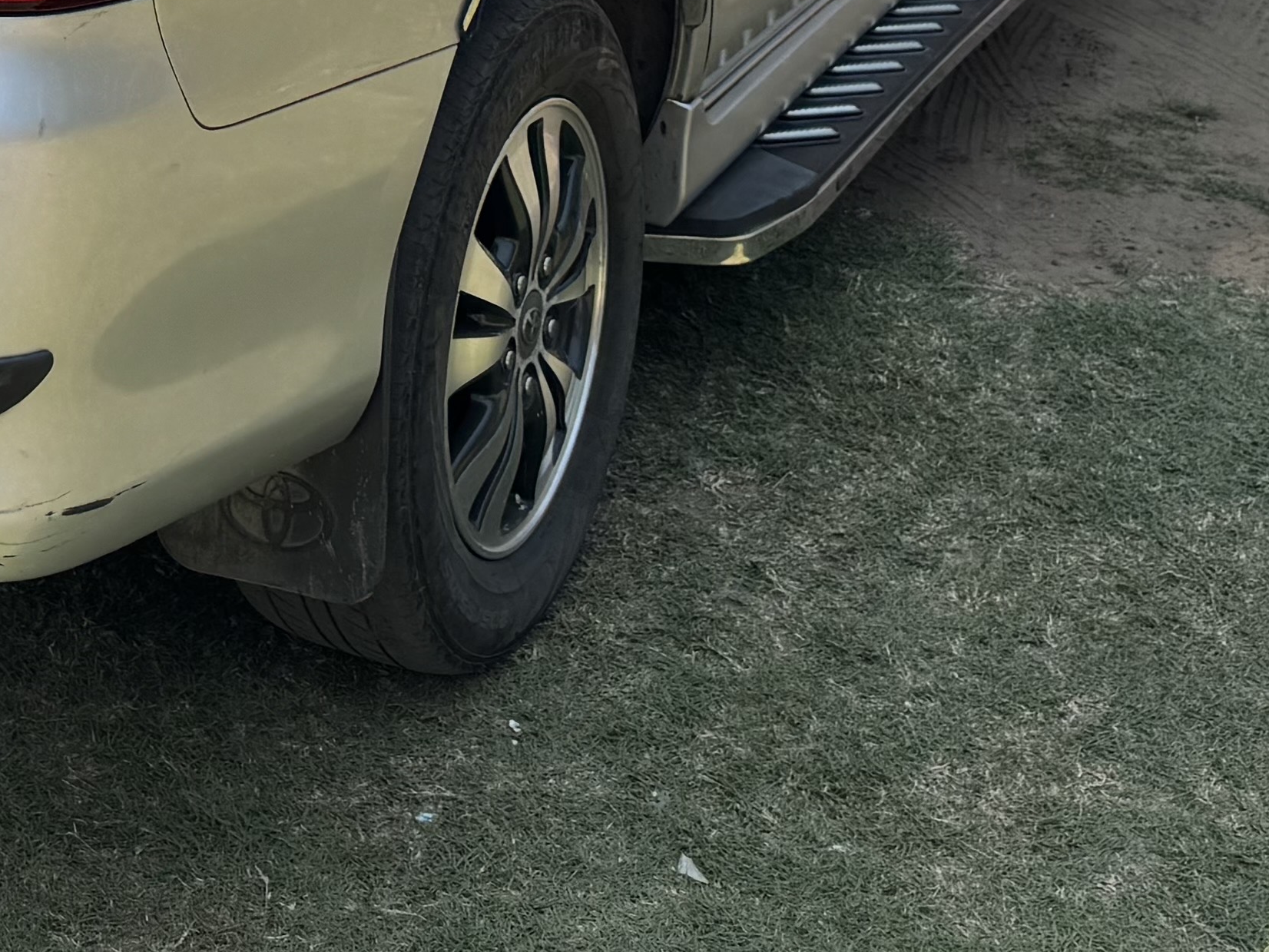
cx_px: -68
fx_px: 3043
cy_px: -468
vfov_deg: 16.3
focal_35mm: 83
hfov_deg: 22.4
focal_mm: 6.76
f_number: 1.78
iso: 80
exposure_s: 1/2415
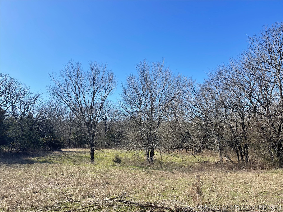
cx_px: 142
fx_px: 204
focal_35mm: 25
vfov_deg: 54.9
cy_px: 106
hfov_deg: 69.4
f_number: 1.6
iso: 32
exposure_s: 1/2660
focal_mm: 5.1
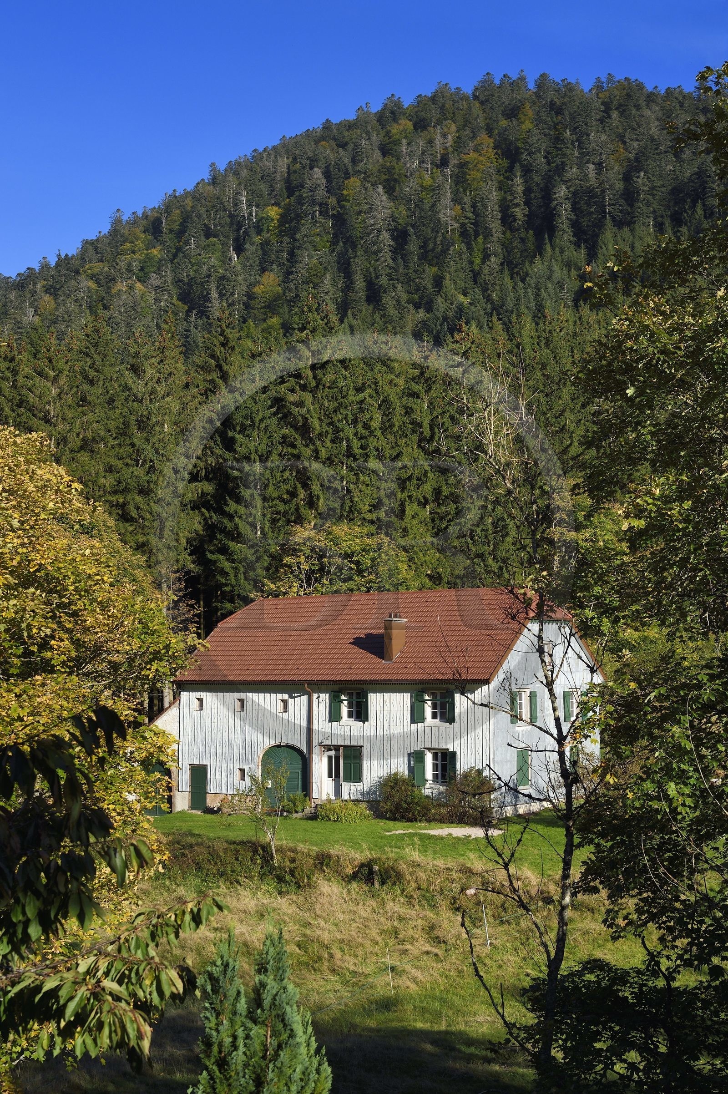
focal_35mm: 50
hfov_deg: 27.0
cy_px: 547
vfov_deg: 39.6
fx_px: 1518
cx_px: 364
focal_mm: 50
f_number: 9
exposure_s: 1/500
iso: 200
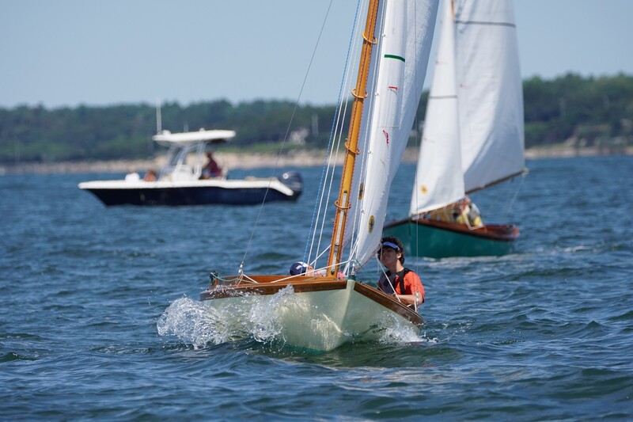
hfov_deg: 4.1
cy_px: 211
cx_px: 316
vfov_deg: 2.7
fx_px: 8833
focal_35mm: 502
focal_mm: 335
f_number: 5.6
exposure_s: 1/1600
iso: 250
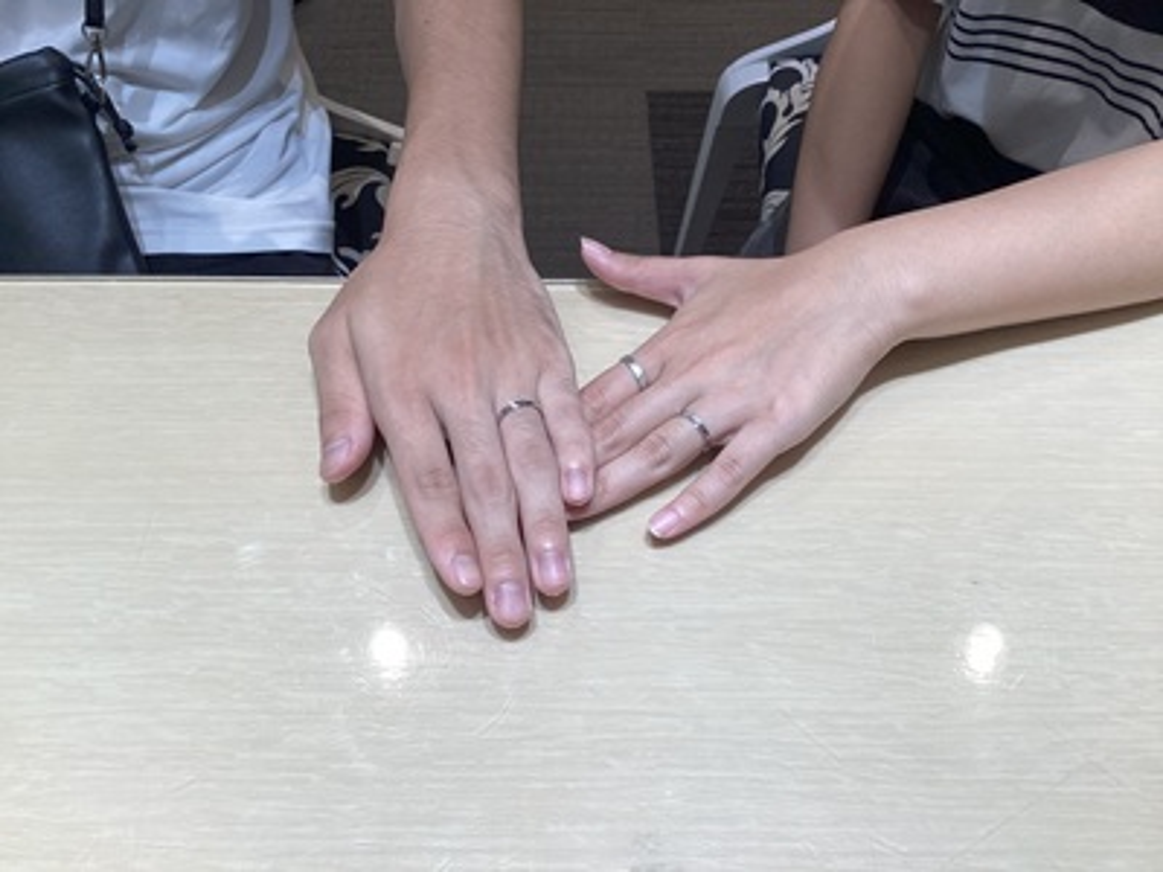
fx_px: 1042
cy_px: 436
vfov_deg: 45.4
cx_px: 582
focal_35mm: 31
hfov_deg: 58.4
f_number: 2.4
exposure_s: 1/120
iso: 80
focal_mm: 3.3
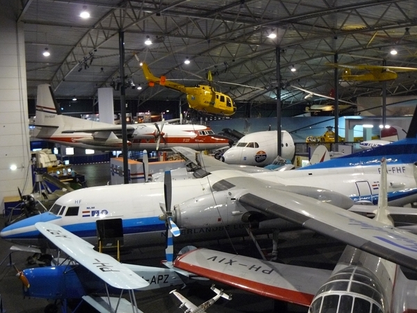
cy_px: 156
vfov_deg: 39.7
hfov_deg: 51.4
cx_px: 208
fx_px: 434
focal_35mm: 36
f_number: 2.8
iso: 400
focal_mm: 6
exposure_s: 1/10
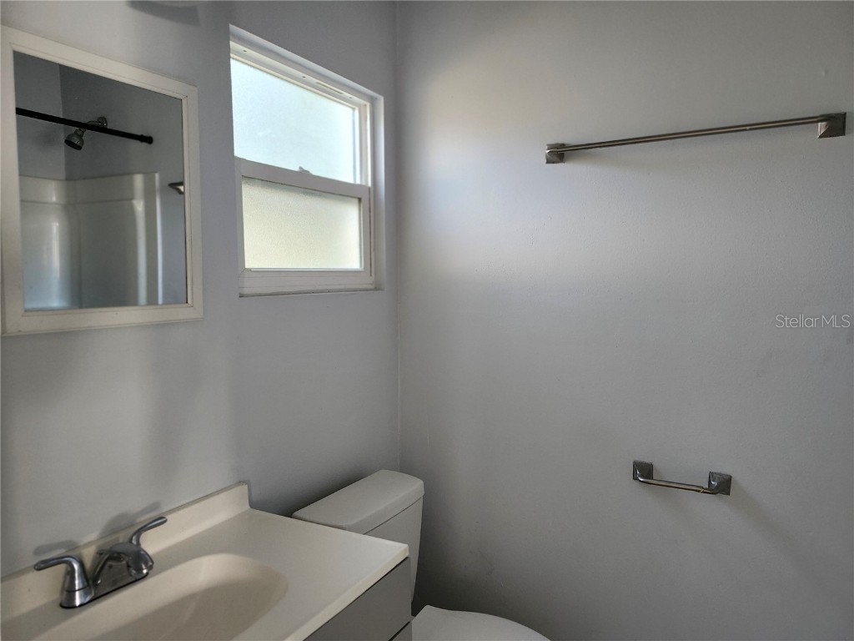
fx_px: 567
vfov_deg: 58.9
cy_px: 320
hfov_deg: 73.9
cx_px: 427
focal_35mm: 23
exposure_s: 1/120
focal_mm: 5.54
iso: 500
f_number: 1.8
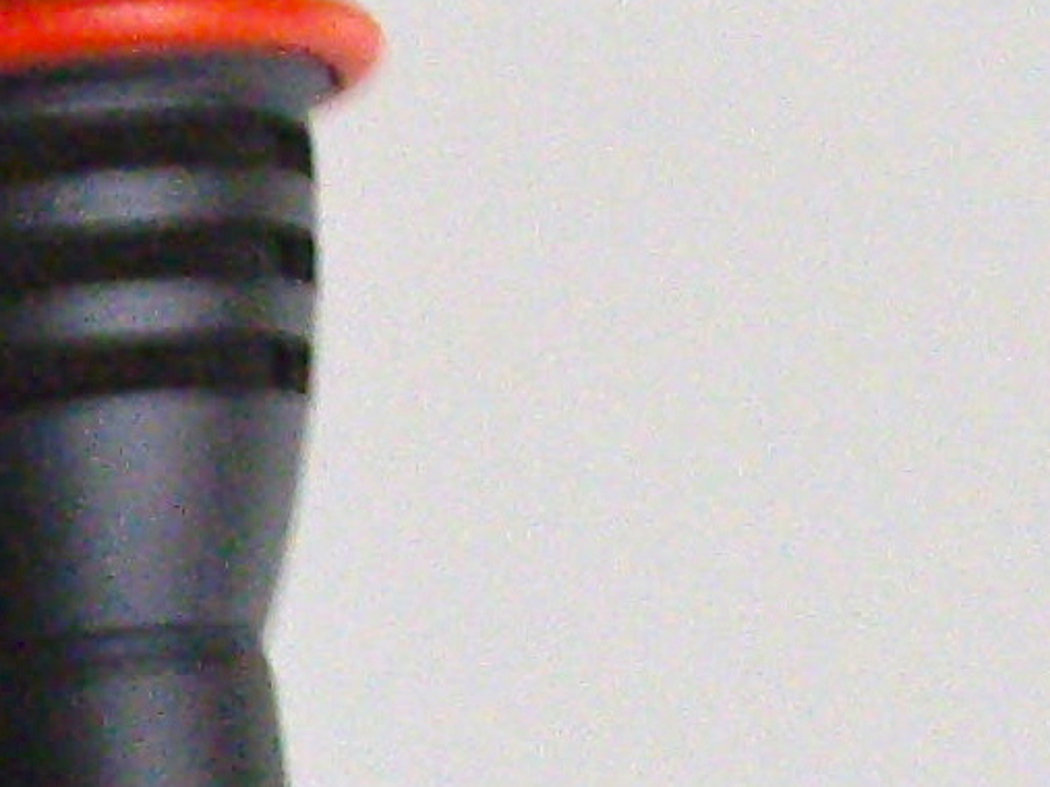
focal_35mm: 246
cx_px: -780
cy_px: 1156
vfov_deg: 6.0
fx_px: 7460
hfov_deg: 7.8
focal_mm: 7.9
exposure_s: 1/15
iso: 400
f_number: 2.8
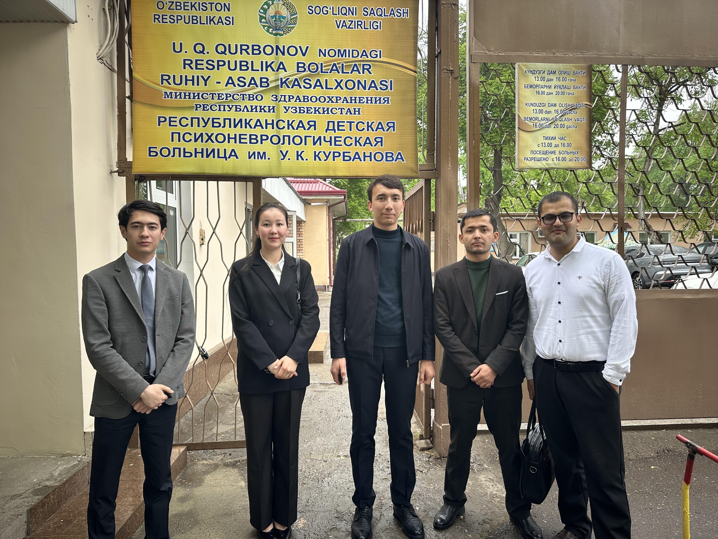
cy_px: 270
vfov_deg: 56.8
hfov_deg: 71.6
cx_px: 359
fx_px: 498
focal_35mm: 24
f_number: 1.78
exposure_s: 1/121
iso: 64
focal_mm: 6.86
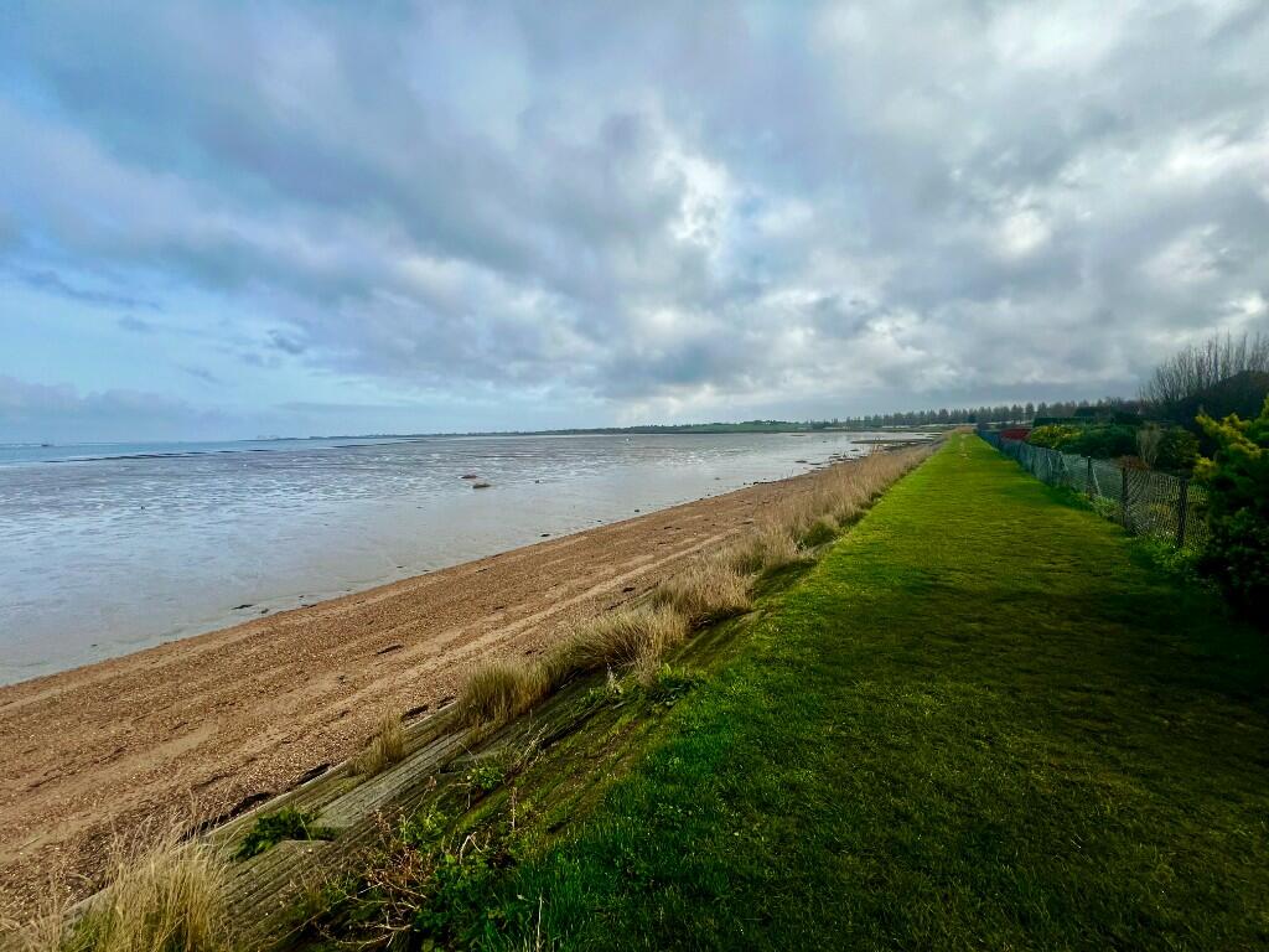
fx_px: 477
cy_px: 476
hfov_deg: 106.2
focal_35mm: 13
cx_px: 634
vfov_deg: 89.9
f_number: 1.8
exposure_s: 1/1468
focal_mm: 1.57
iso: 32
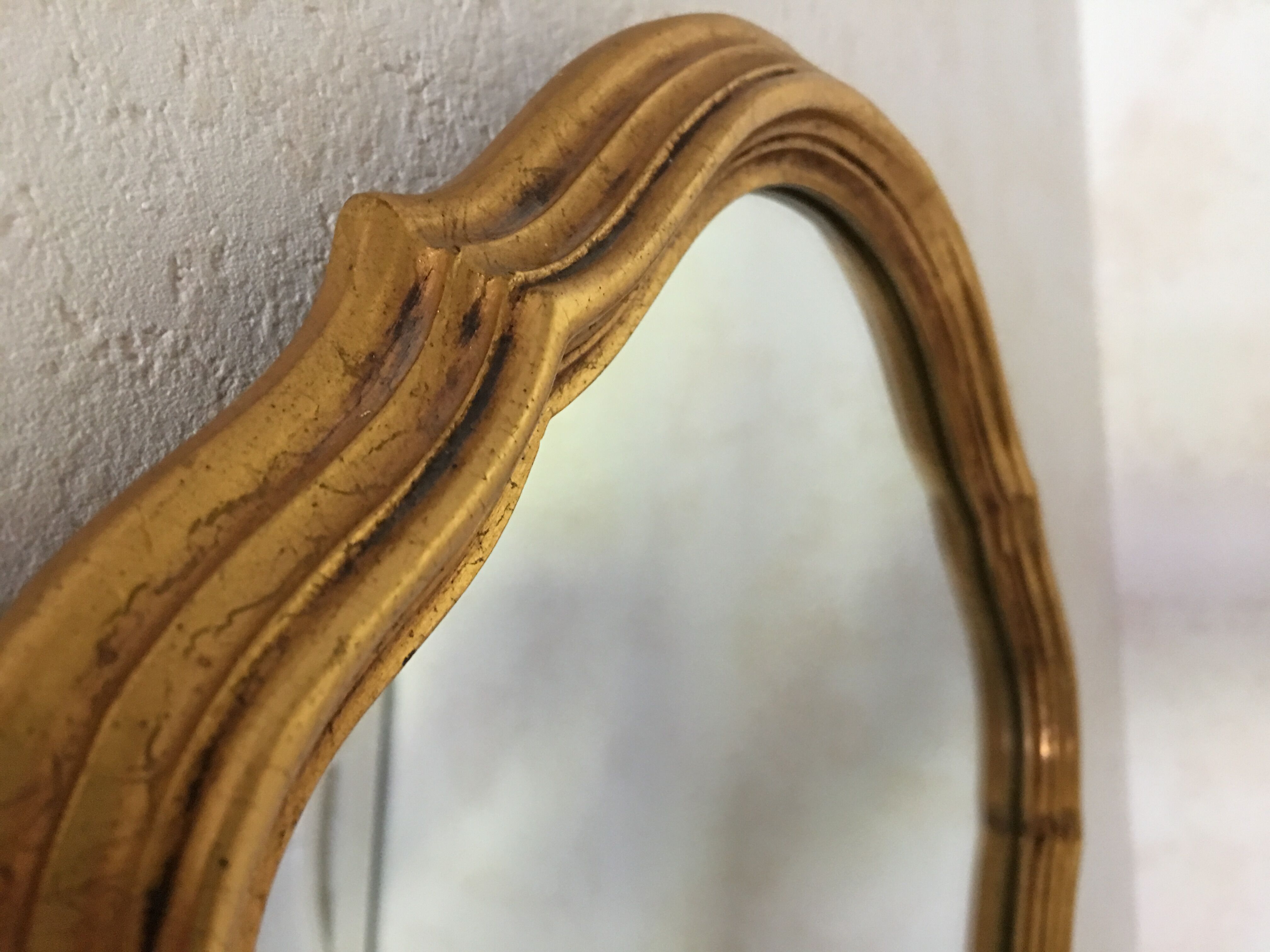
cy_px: 476
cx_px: 635
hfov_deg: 61.7
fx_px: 1064
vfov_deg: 48.2
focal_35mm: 29
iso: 125
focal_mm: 4.15
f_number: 2.2
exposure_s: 1/8
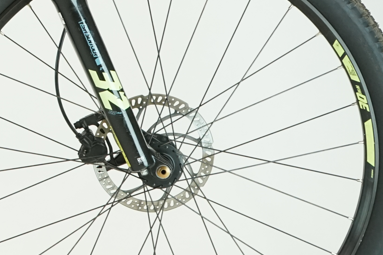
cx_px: -261
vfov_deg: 7.1
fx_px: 2043
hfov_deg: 10.2
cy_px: -23
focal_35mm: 192
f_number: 6.3
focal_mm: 53
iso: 1600
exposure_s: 1/200
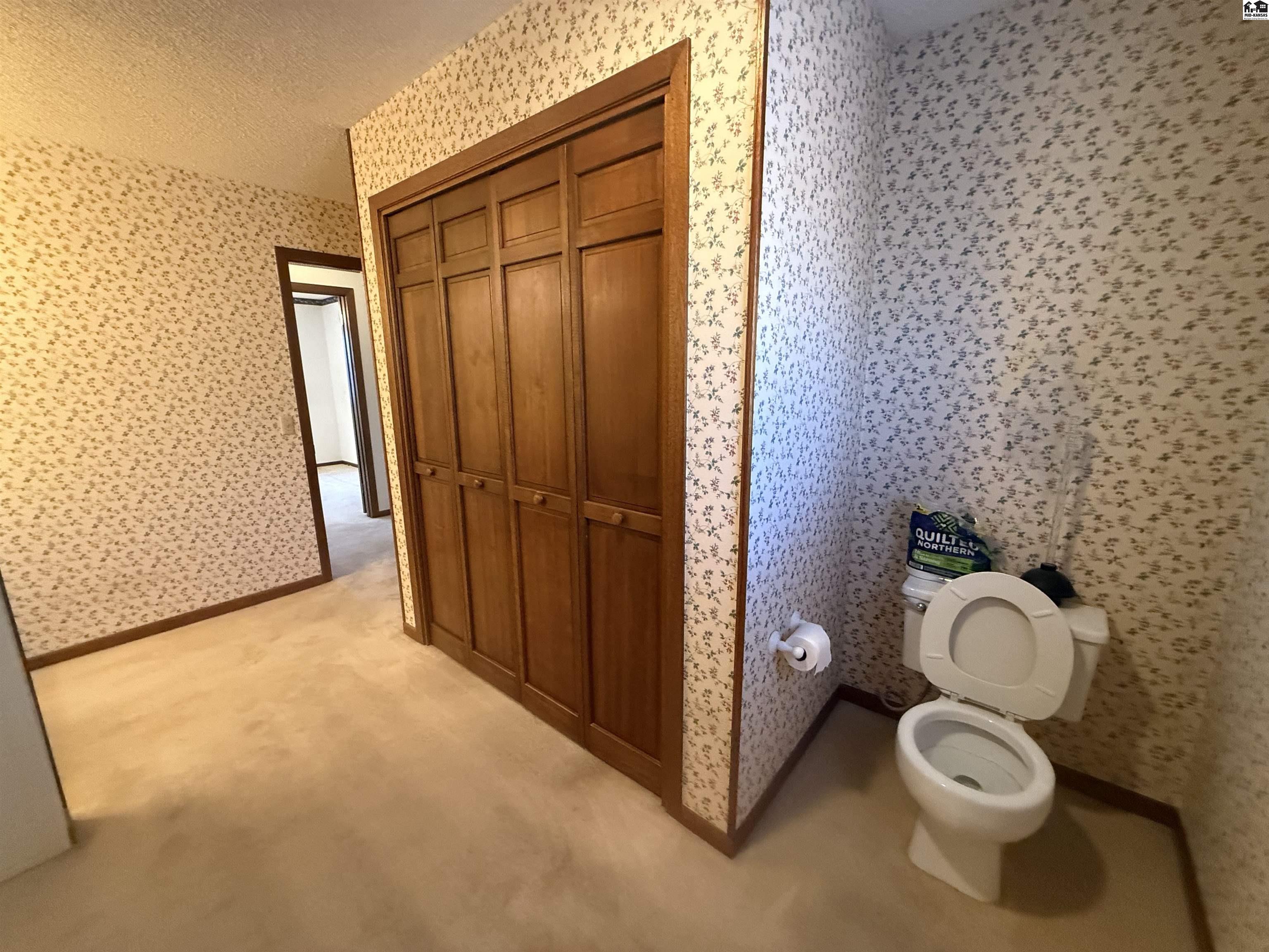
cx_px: 634
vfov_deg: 85.7
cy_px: 476
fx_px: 513
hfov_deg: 102.1
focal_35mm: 14
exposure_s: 1/60
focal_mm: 2.22
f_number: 2.2
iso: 800
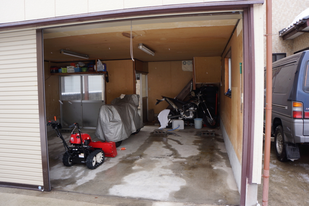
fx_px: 232
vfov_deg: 47.9
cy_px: 103
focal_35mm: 27
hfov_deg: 67.4
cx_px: 154
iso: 100
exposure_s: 1/100
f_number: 5
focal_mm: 18
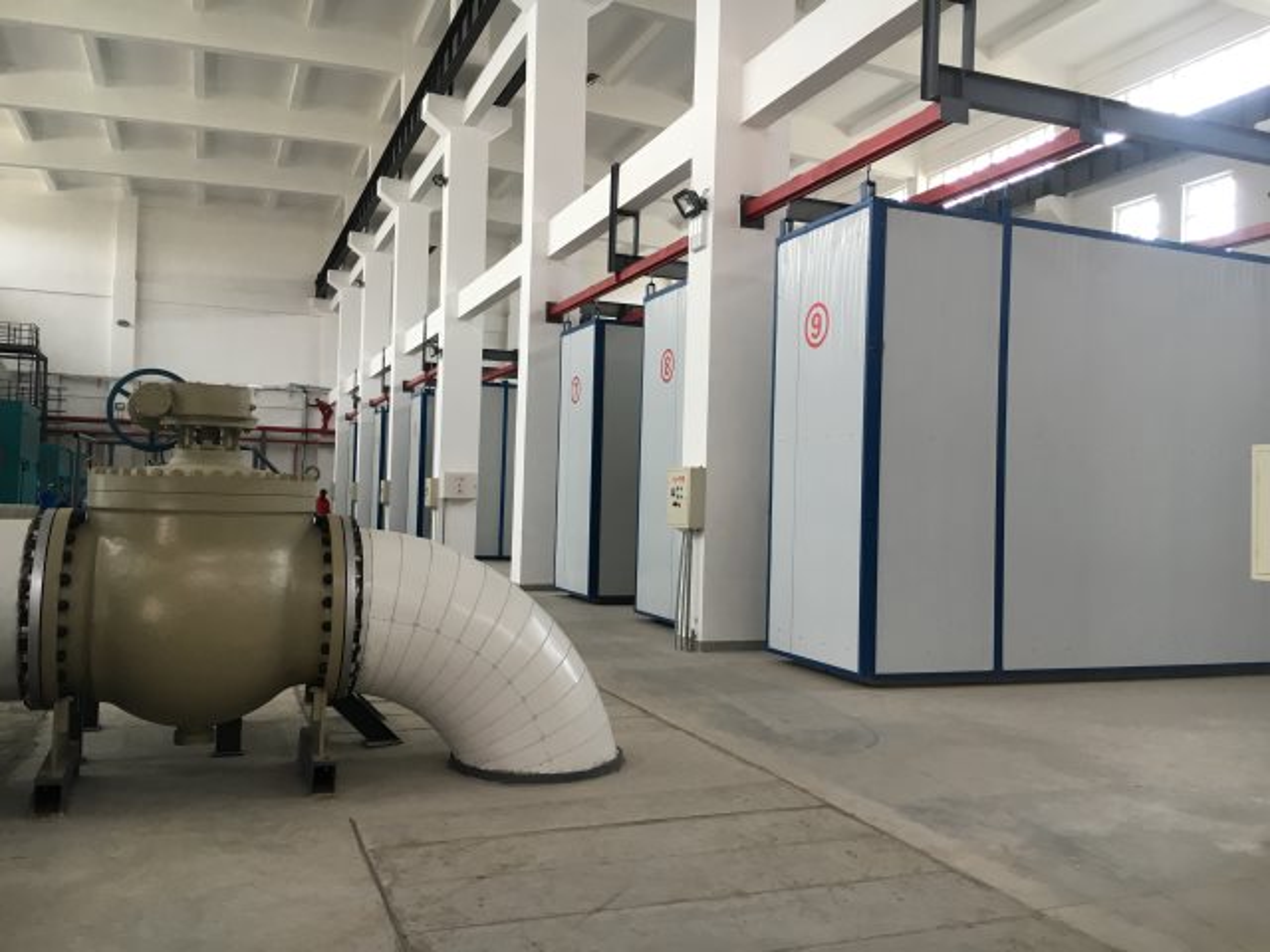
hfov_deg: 61.7
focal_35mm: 29
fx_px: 1064
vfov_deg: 48.2
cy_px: 476
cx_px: 635
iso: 32
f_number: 2.2
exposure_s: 1/33
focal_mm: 4.15
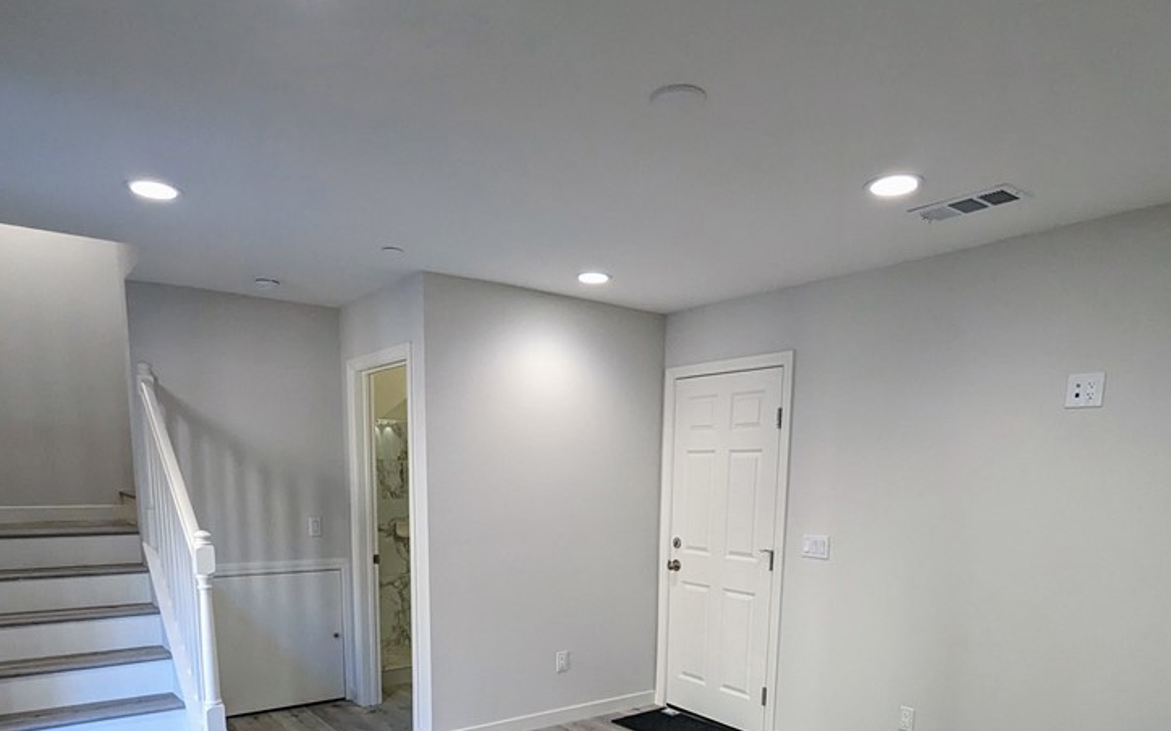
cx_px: 577
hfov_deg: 74.8
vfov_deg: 47.8
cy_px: 598
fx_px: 766
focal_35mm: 24
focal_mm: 2.22
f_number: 2.2
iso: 289
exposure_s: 1/182
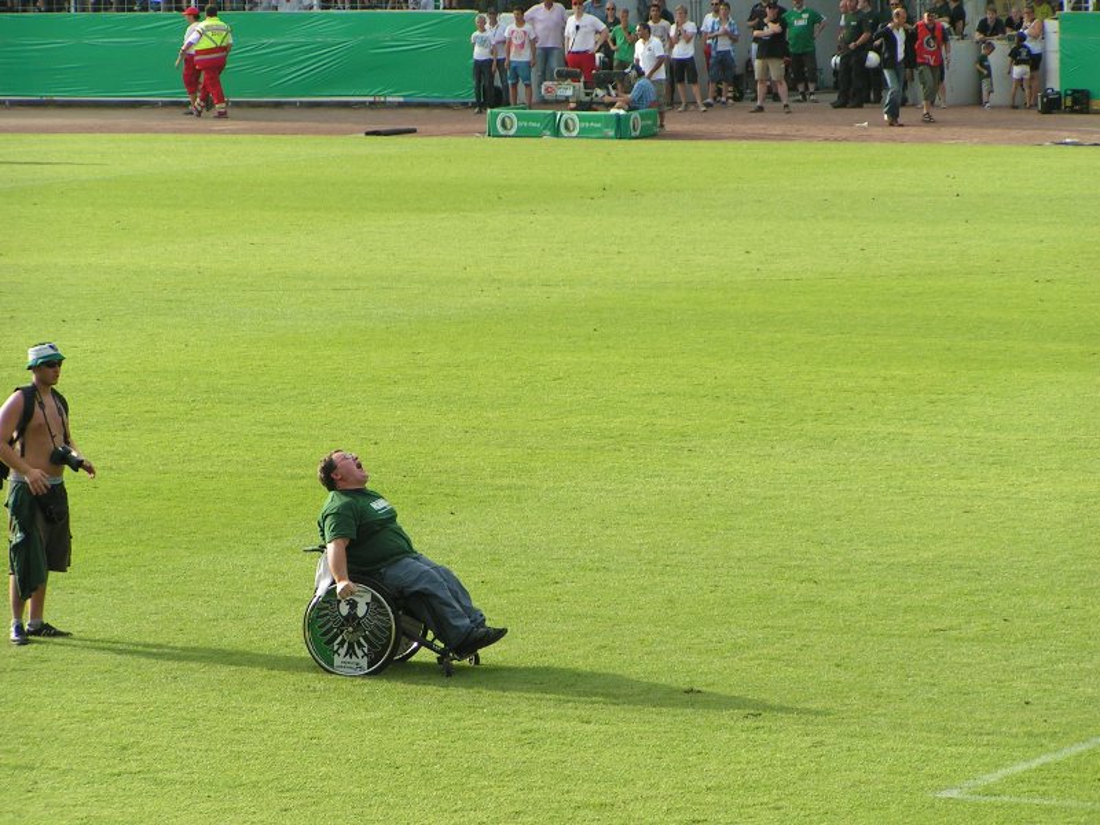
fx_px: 6260
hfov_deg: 10.0
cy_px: 412
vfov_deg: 7.5
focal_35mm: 197
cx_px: 550
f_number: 4.5
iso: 50
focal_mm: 30.1
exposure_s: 1/250
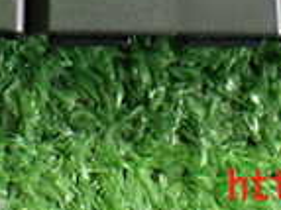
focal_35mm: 126
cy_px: -230
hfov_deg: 15.6
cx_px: 83
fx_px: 1022
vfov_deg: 10.6
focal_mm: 5.4
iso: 800
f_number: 2.3
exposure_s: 1/50
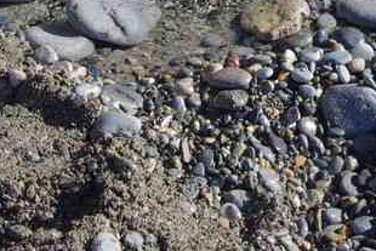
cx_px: 301
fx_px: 1651
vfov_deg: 8.5
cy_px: -98
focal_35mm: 158
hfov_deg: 12.9
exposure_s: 1/80
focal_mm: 32.5
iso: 200
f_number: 11
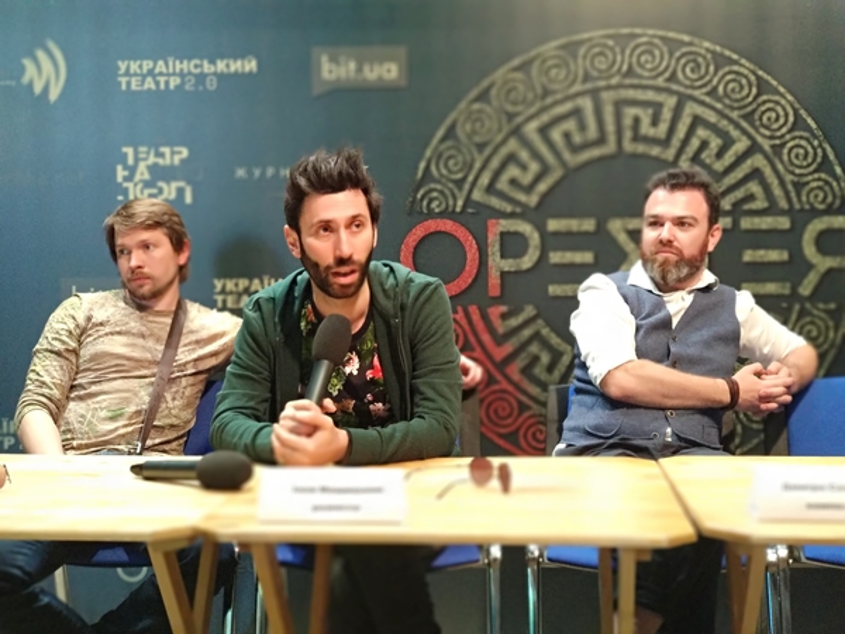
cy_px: 317
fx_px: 1269
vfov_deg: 28.0
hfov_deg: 36.8
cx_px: 422
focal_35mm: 52
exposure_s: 1/40
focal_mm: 5.99
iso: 800
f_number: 2.6
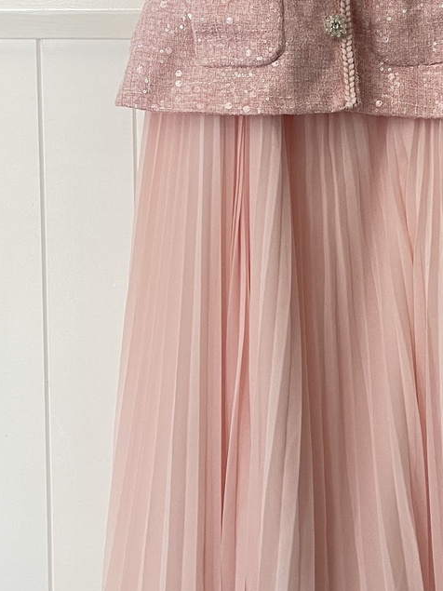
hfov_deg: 23.0
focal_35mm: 63
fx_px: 1075
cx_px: 346
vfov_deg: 30.4
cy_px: 171
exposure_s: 1/83
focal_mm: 5.1
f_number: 1.6
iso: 125
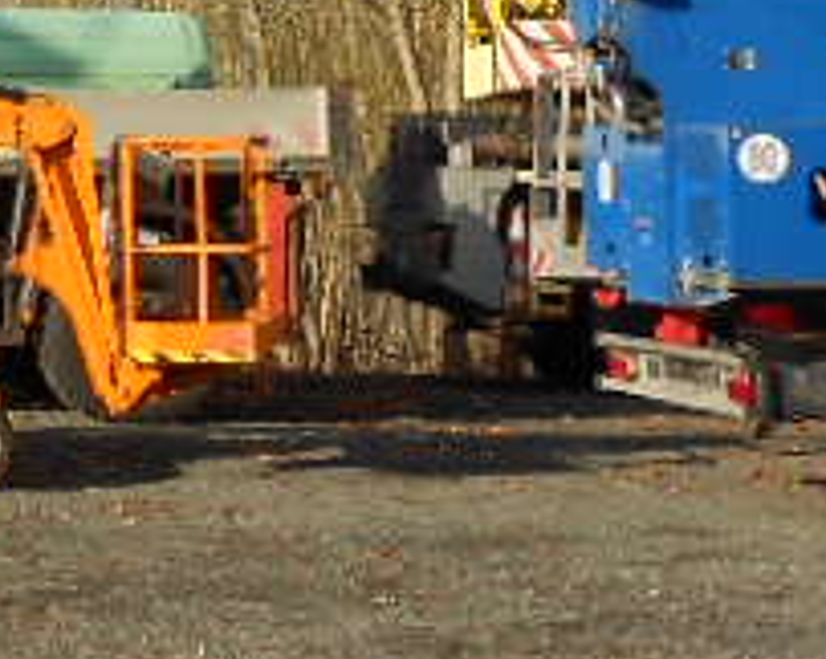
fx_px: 3126
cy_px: -61
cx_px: -378
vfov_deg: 11.9
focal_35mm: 128
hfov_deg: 14.2
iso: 80
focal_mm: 4.6
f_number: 3.2
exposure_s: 1/800
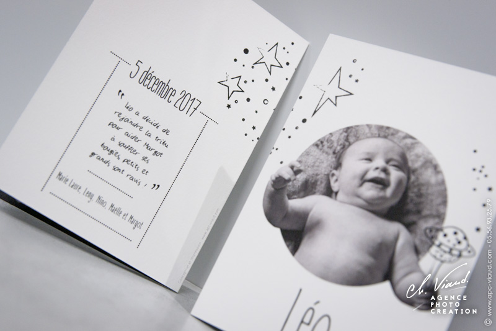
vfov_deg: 19.4
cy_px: 166
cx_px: 248
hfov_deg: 28.8
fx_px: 964
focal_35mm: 70
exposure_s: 1/100
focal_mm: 70
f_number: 6.3
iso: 400
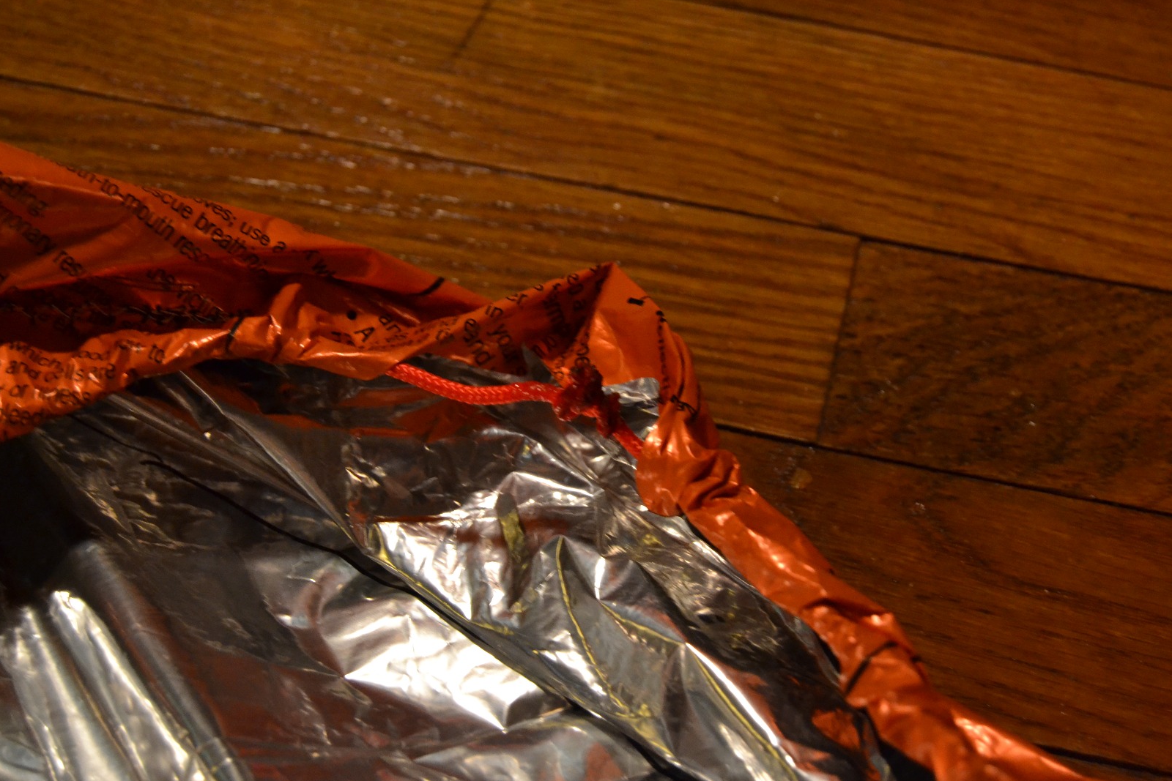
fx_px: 2719
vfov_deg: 16.4
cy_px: 391
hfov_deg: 24.3
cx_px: 592
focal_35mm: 84
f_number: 5.6
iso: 2800
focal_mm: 55
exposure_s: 1/60
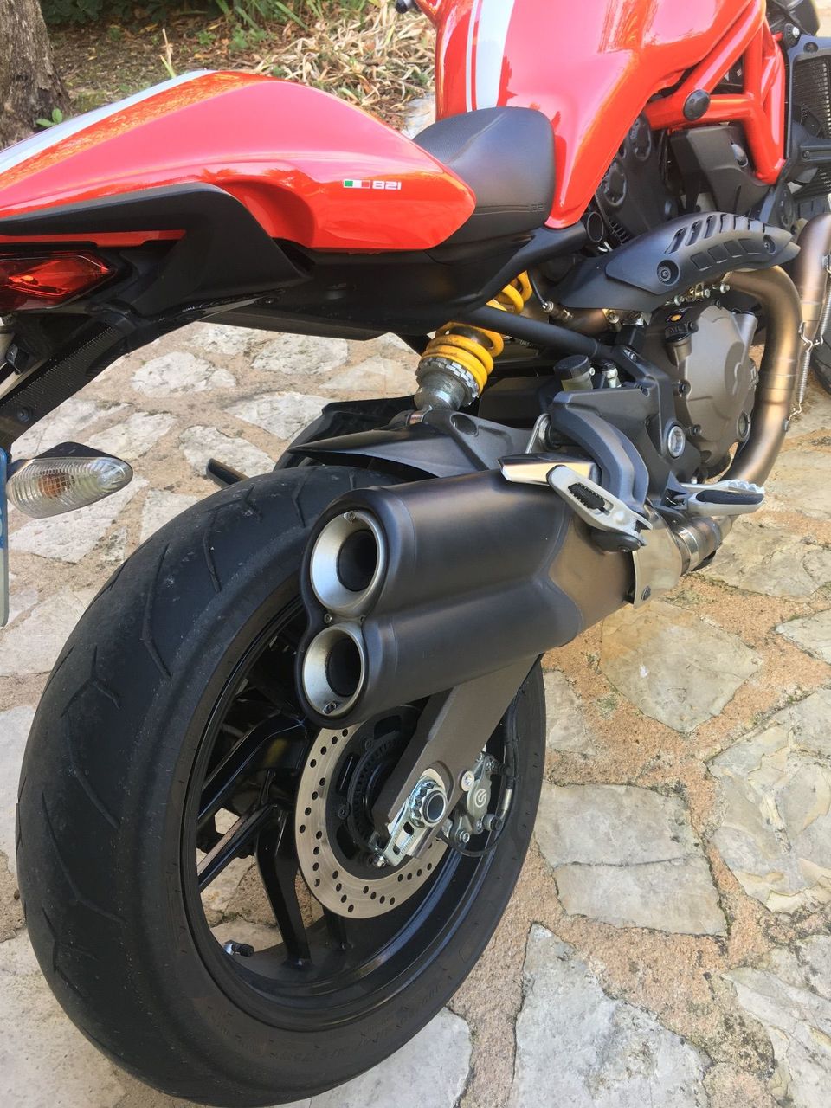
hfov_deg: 48.2
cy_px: 554
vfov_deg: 61.7
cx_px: 416
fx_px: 928
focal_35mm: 29
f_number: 2.2
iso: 32
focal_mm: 4.15
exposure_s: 1/50
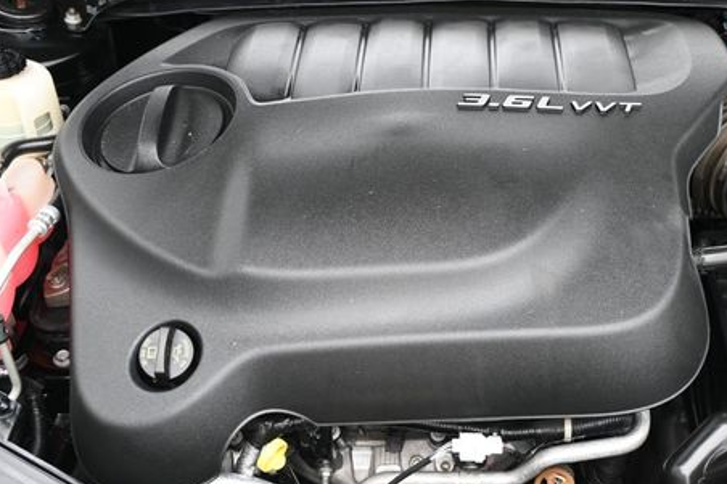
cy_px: 280
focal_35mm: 51
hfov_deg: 38.5
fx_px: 1029
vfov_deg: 26.4
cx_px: 484
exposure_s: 1/125
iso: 640
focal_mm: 24
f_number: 4.2
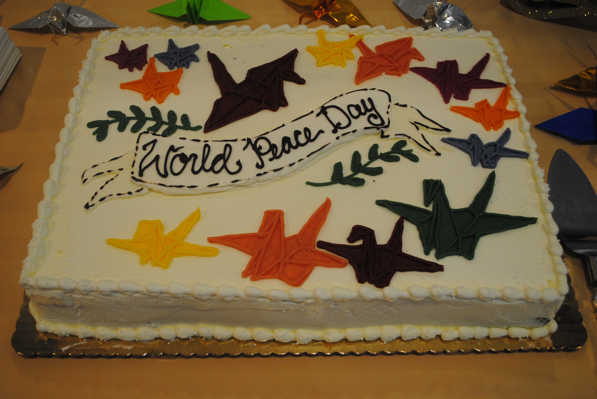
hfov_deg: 48.4
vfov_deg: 33.5
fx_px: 664
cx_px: 304
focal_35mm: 40
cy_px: 196
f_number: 4.2
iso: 400
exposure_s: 1/30
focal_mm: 26
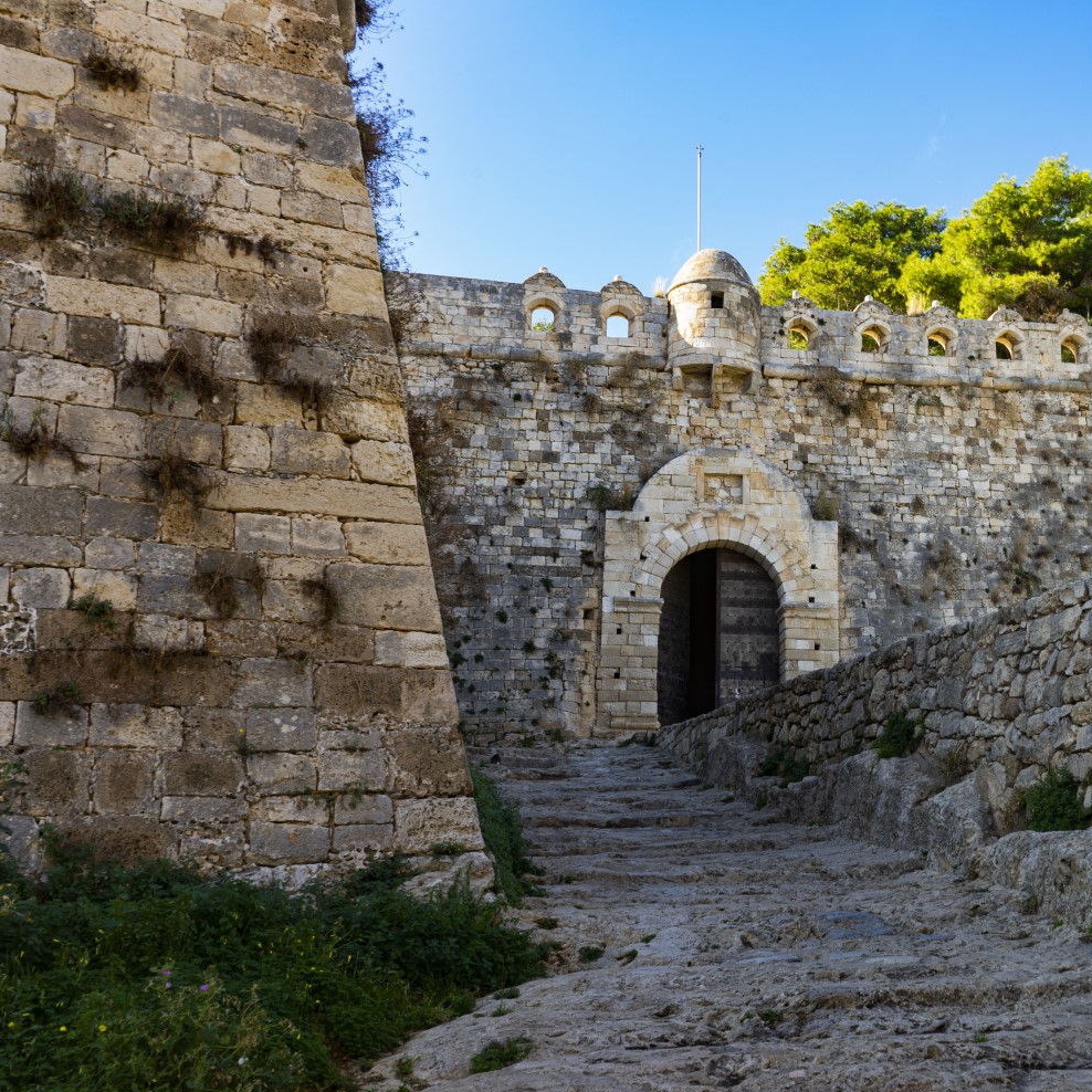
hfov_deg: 41.0
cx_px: 876
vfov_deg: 42.8
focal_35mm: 39
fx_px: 1392
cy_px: 552
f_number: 14
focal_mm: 28
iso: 50
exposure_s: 1/13
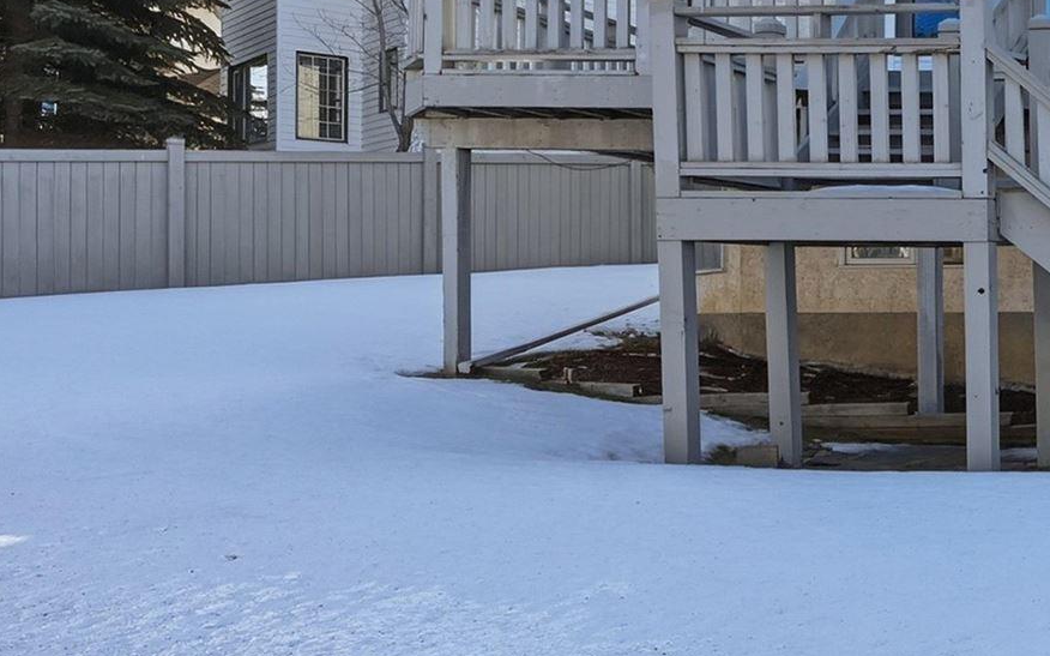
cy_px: 332
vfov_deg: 25.8
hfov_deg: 30.7
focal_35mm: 50
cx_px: 1395
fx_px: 1430
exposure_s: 1/1000
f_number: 8
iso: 100
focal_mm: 14
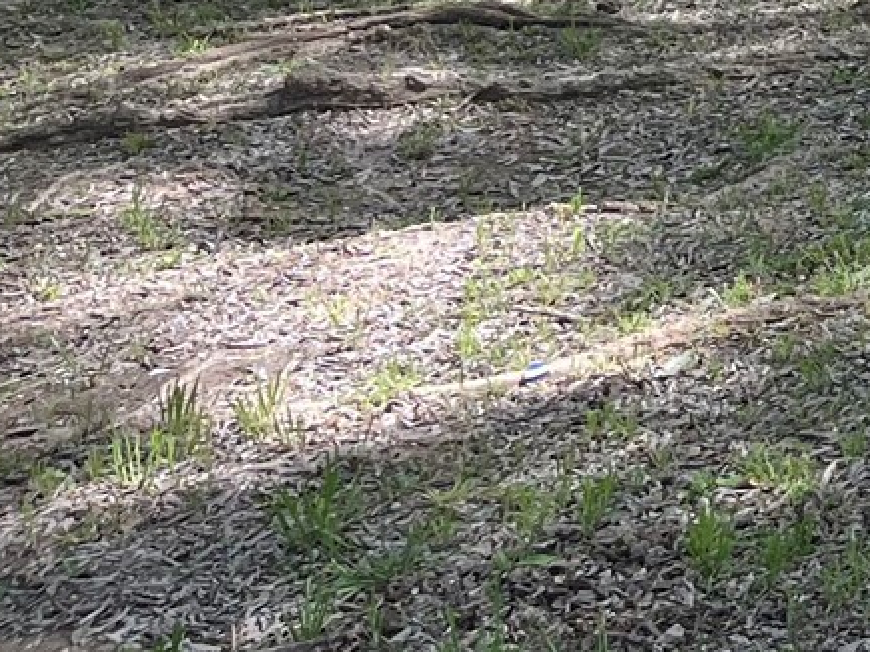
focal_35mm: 122
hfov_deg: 13.5
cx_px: 1824
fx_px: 3066
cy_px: -802
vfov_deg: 10.7
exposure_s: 1/508
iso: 50
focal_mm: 5.1
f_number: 1.6
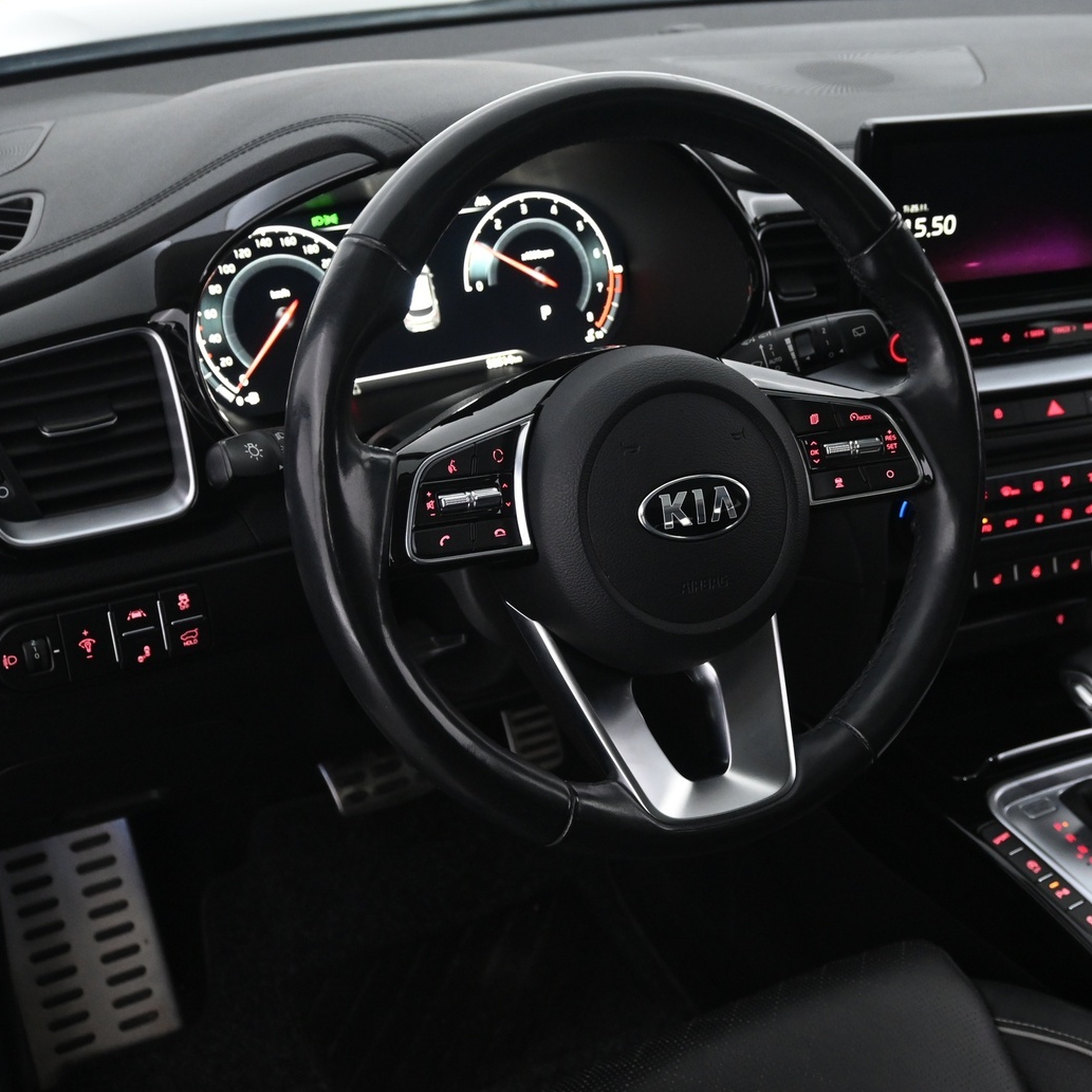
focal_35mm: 44
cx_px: 711
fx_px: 1570
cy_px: 550
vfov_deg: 38.3
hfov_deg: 38.0
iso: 2000
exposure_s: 1/40
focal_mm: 22
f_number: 4
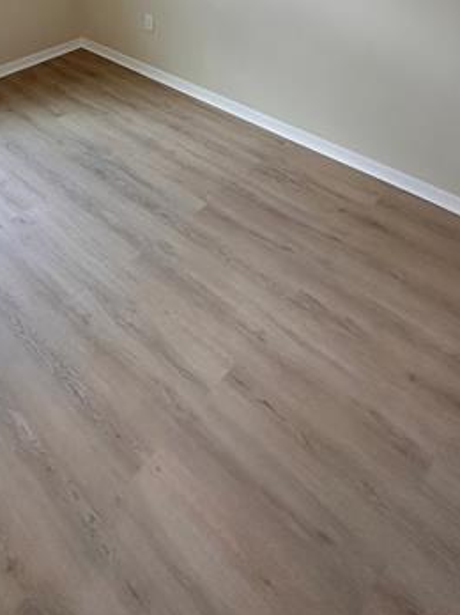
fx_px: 550
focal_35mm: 31
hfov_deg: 43.4
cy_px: -2
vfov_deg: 48.1
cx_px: 94
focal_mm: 2.22
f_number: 2.2
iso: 125
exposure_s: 1/120
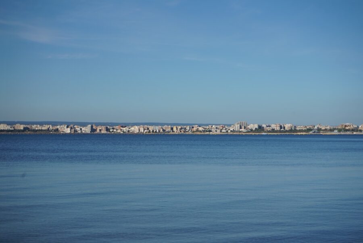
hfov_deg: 28.8
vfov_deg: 19.5
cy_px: 122
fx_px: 707
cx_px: 182
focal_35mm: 70
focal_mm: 70
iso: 100
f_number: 8
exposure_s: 1/800
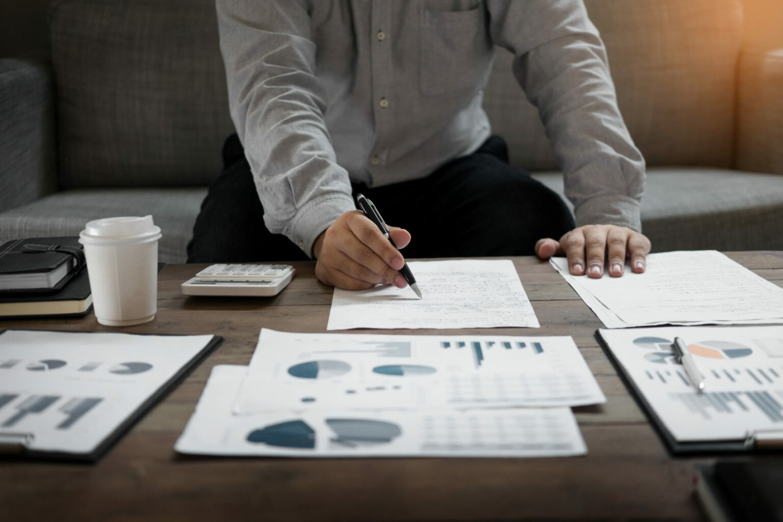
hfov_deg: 37.5
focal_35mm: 53
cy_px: 261
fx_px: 1153
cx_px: 392
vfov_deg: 25.5
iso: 640
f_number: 2
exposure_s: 1/60
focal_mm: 35
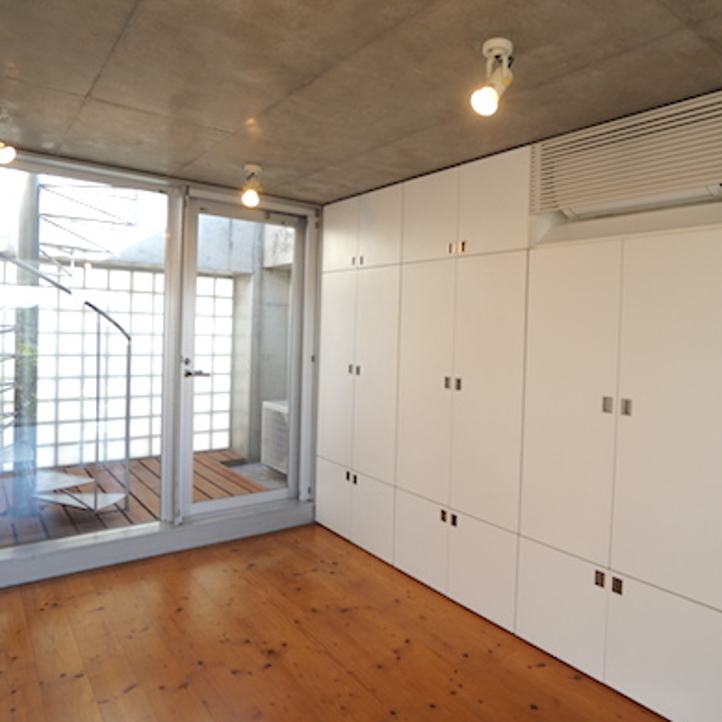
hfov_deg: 67.6
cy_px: 349
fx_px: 535
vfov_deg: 68.0
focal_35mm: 23
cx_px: 414
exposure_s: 1/100
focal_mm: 11
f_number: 4.5
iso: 200
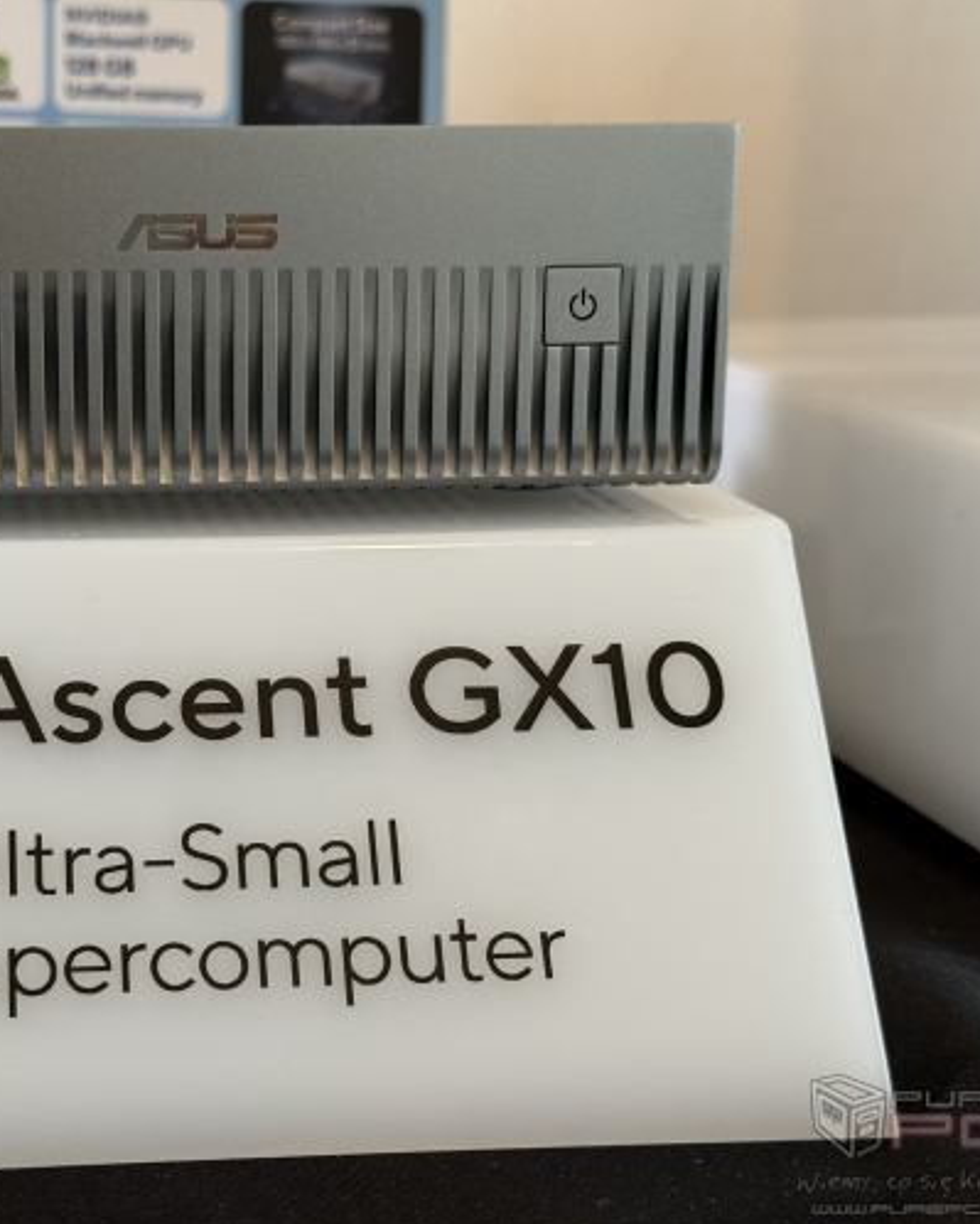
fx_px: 2282
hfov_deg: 23.9
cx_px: 216
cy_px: 616
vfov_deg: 30.0
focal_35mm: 63
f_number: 1.78
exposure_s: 1/60
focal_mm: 6.76
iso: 160
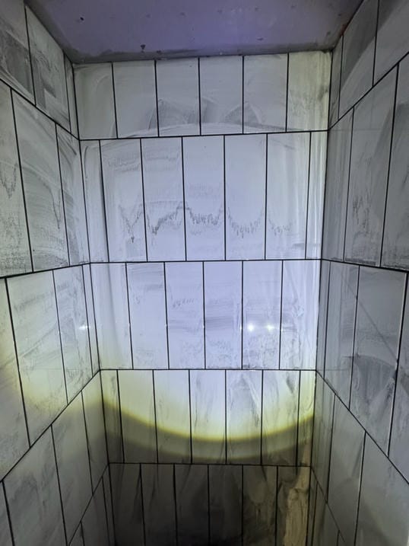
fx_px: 220
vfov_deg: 102.1
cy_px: 273
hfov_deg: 85.7
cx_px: 204
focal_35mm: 14
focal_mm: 2.22
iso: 320
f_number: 2.2
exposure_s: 1/98
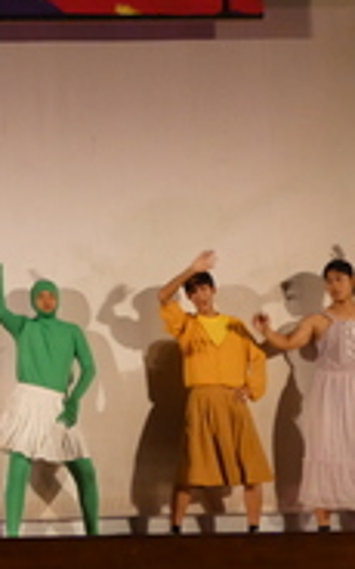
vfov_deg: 21.2
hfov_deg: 13.0
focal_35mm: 97
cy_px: 139
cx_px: -111
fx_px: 1502
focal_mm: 6.2
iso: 320
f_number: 3.4
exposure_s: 1/80
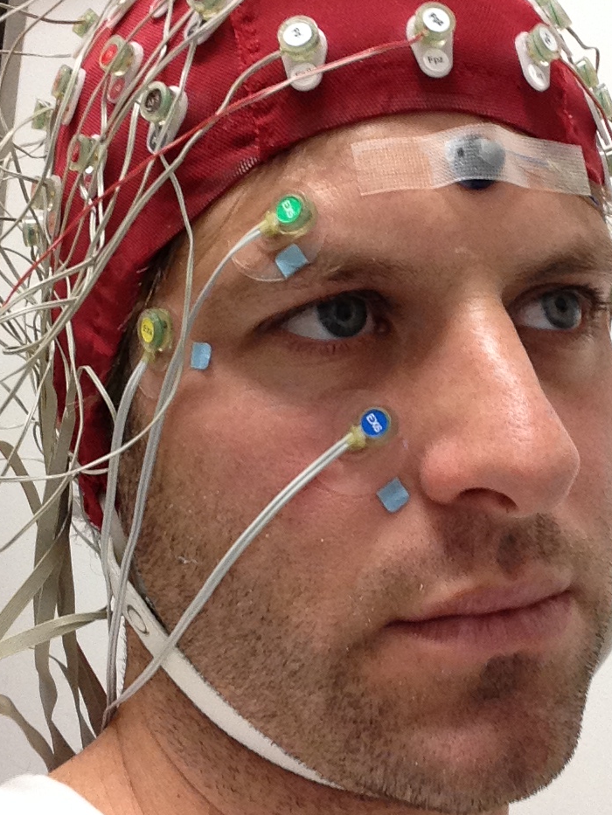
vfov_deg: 39.6
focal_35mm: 48
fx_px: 1131
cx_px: 393
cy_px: 370
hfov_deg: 30.1
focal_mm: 2.18
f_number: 2.4
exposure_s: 1/30
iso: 100
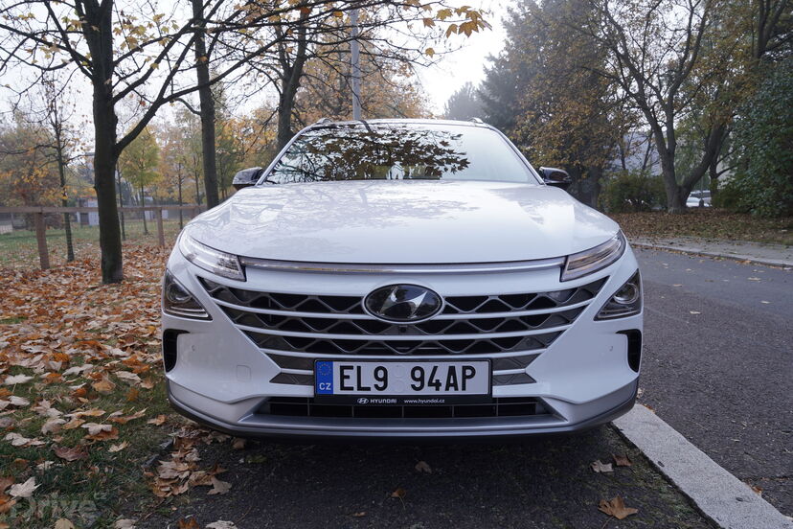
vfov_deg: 53.1
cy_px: 264
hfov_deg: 73.7
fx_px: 529
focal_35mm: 24
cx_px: 396
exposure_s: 1/125
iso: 125
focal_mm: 24
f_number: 7.1
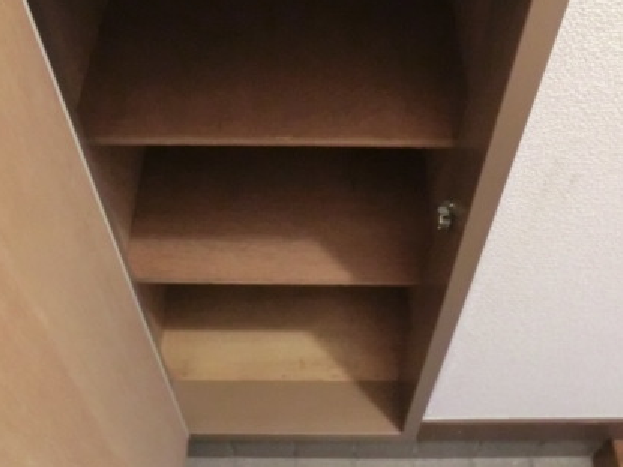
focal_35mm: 37
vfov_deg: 38.6
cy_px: 269
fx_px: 666
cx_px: 329
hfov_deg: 50.1
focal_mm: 4.3
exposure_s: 1/10
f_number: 3.2
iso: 800
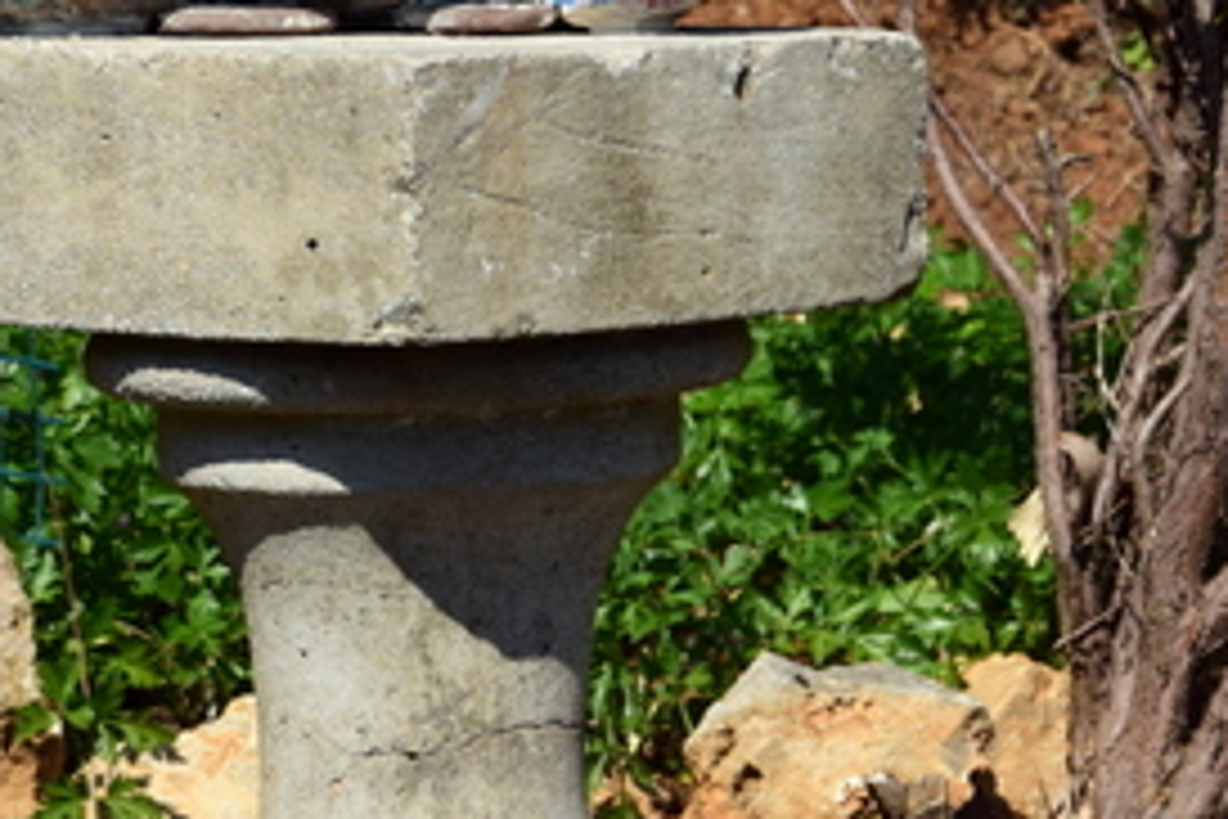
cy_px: -320
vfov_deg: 4.2
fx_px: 11238
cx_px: 603
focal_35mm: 329
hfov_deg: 6.3
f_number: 10
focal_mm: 75
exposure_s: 1/320
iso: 400
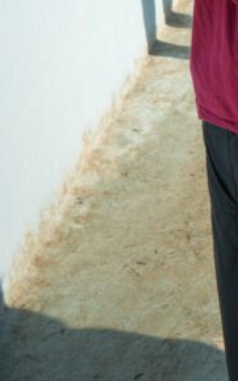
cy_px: -23
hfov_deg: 7.5
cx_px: 660
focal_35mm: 157
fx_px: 1629
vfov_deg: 13.1
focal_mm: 29
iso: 100
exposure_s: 1/1000
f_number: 4.5
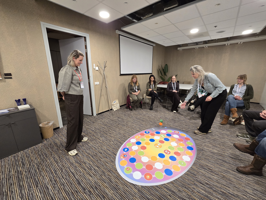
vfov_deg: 89.9
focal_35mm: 13
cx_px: 133
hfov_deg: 106.2
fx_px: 100
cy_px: 100
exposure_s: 1/50
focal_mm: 2.2
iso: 320
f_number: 2.2
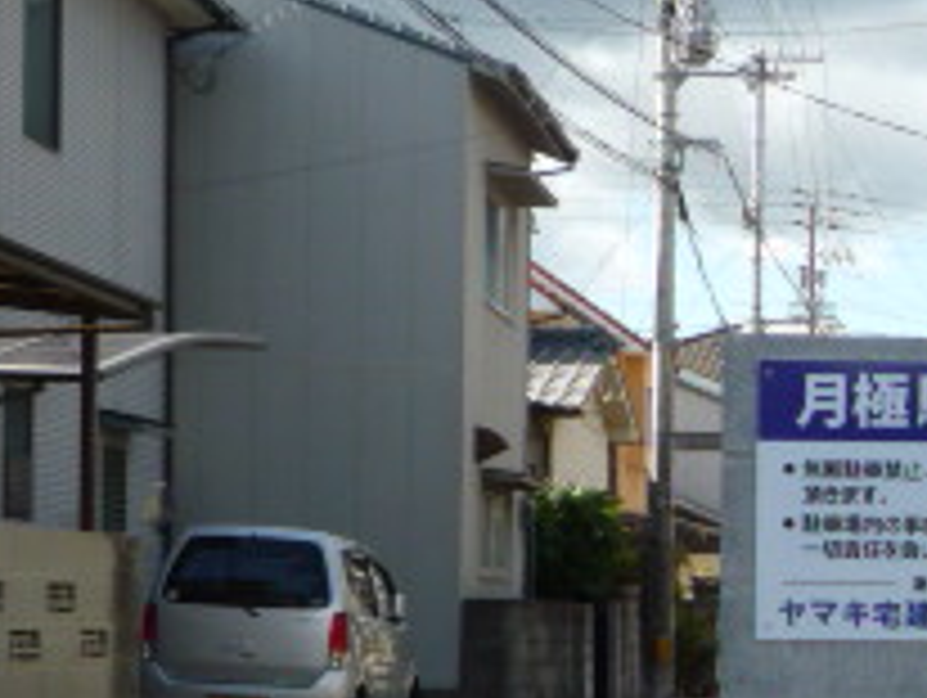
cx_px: 1138
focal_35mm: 93
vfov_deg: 15.7
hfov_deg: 19.7
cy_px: 675
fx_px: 2493
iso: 100
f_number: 4
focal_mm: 5.2
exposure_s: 1/320
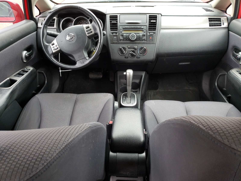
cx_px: 120
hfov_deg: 67.3
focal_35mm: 26
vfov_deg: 53.1
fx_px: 181
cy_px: 90
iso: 50
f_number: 1.5
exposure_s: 1/60.2
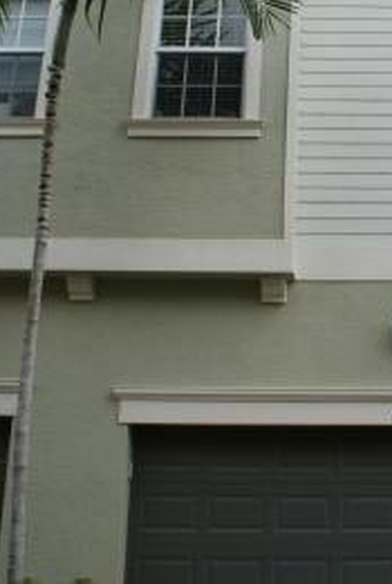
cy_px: 211
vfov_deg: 35.9
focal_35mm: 55
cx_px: 307
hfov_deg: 24.4
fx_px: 895
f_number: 10
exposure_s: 1/125
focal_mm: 20
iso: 100
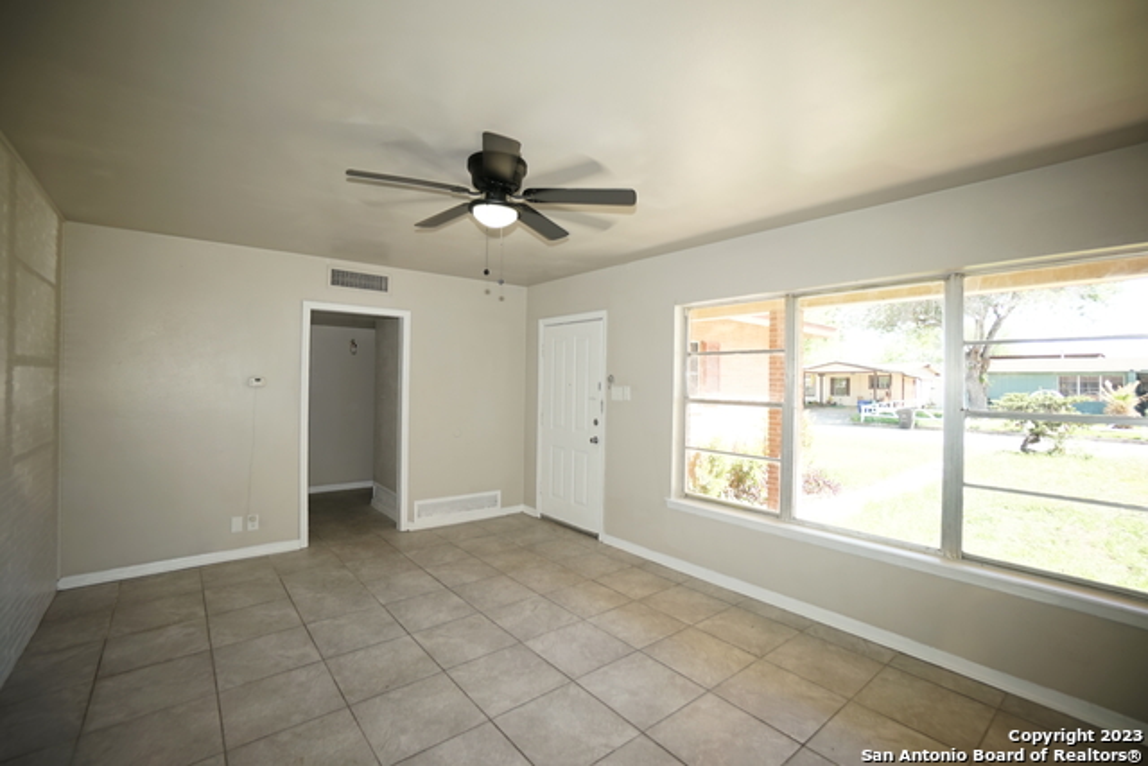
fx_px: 478
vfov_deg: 77.4
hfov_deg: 100.4
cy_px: 383
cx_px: 574
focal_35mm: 15
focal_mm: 10
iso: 100
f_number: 4
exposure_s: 1/60
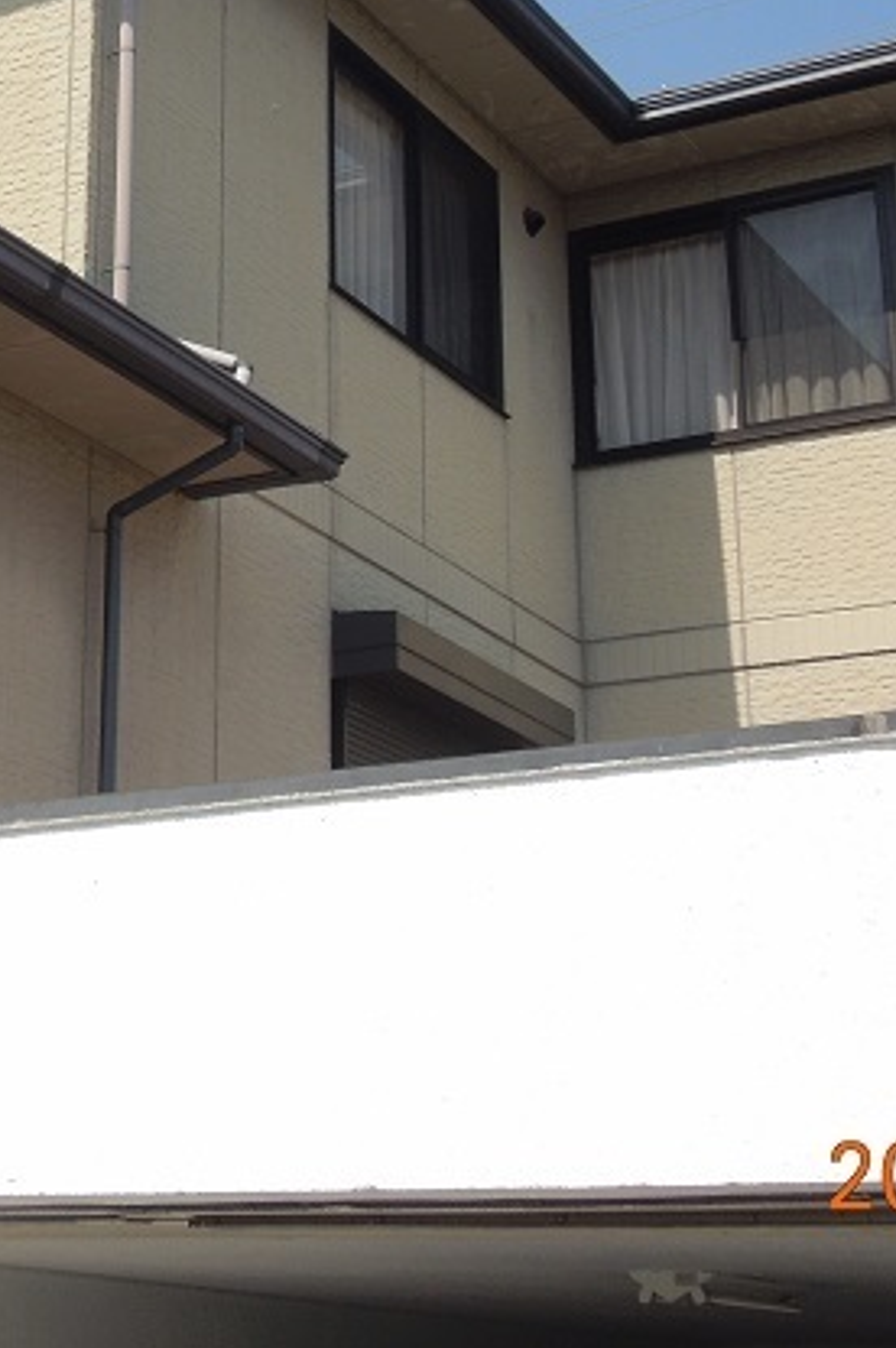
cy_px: 313
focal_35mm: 70
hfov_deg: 19.0
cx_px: 32
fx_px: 2618
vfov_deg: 28.4
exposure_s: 1/250
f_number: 7.2
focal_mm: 5.6
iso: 100
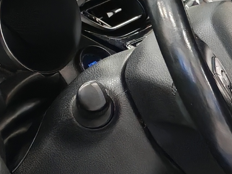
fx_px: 1253
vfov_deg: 7.9
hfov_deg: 10.2
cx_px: 364
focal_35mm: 187
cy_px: 190
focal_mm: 6.12
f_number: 1.9
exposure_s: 1/100
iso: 1250
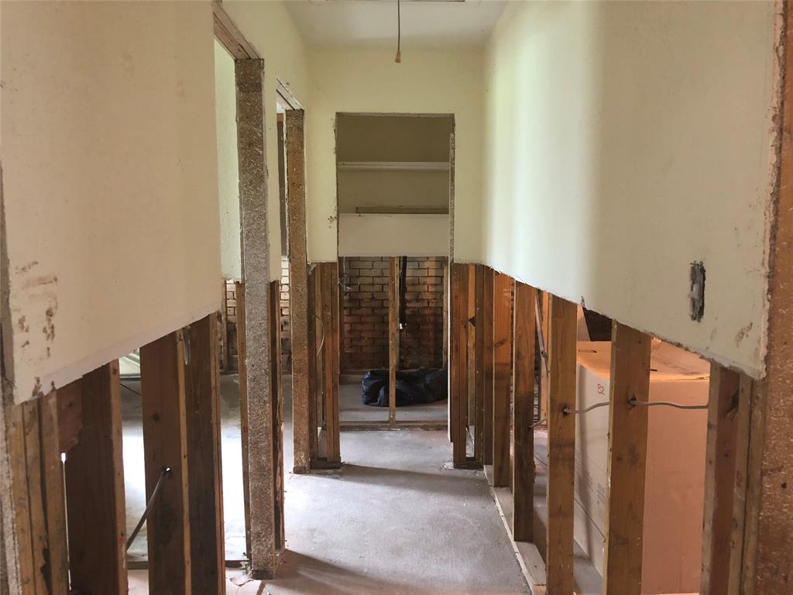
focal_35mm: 29
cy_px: 298
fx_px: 664
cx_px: 396
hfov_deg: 61.7
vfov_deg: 48.2
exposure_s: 1/11
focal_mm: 3.99
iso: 100
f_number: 1.8
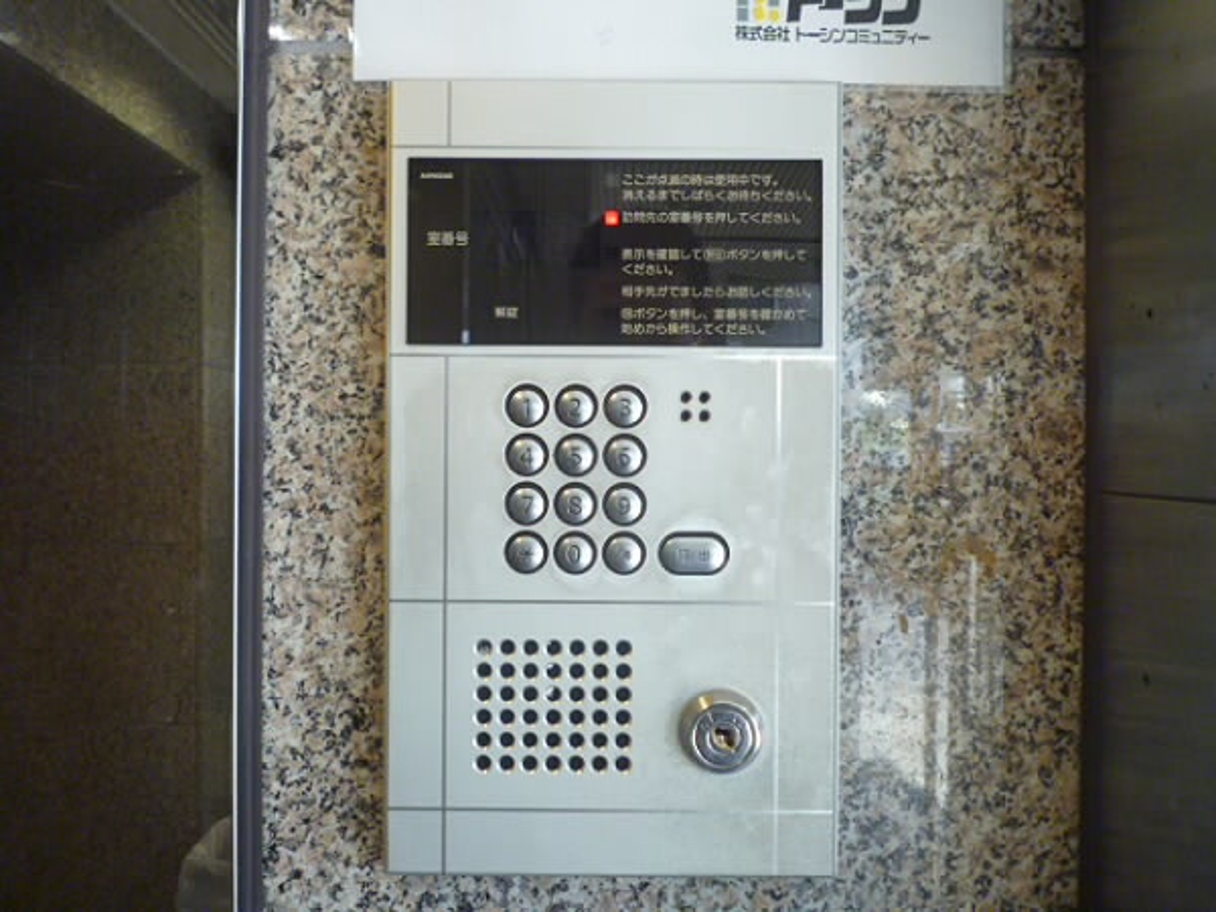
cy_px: 456
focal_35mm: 25
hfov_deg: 69.4
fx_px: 878
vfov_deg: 54.9
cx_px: 608
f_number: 2.8
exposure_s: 1/30
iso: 320
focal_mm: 4.4
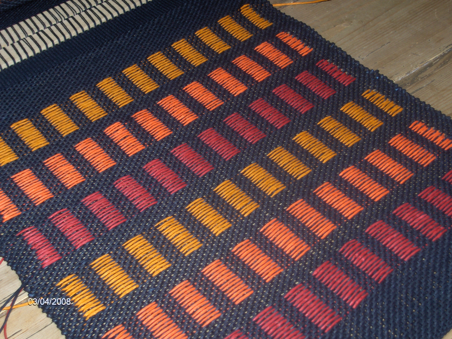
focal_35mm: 62
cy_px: 170
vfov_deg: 23.7
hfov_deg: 31.2
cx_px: 226
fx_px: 810
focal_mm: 10.19
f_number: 3.5
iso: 100
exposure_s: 1/90
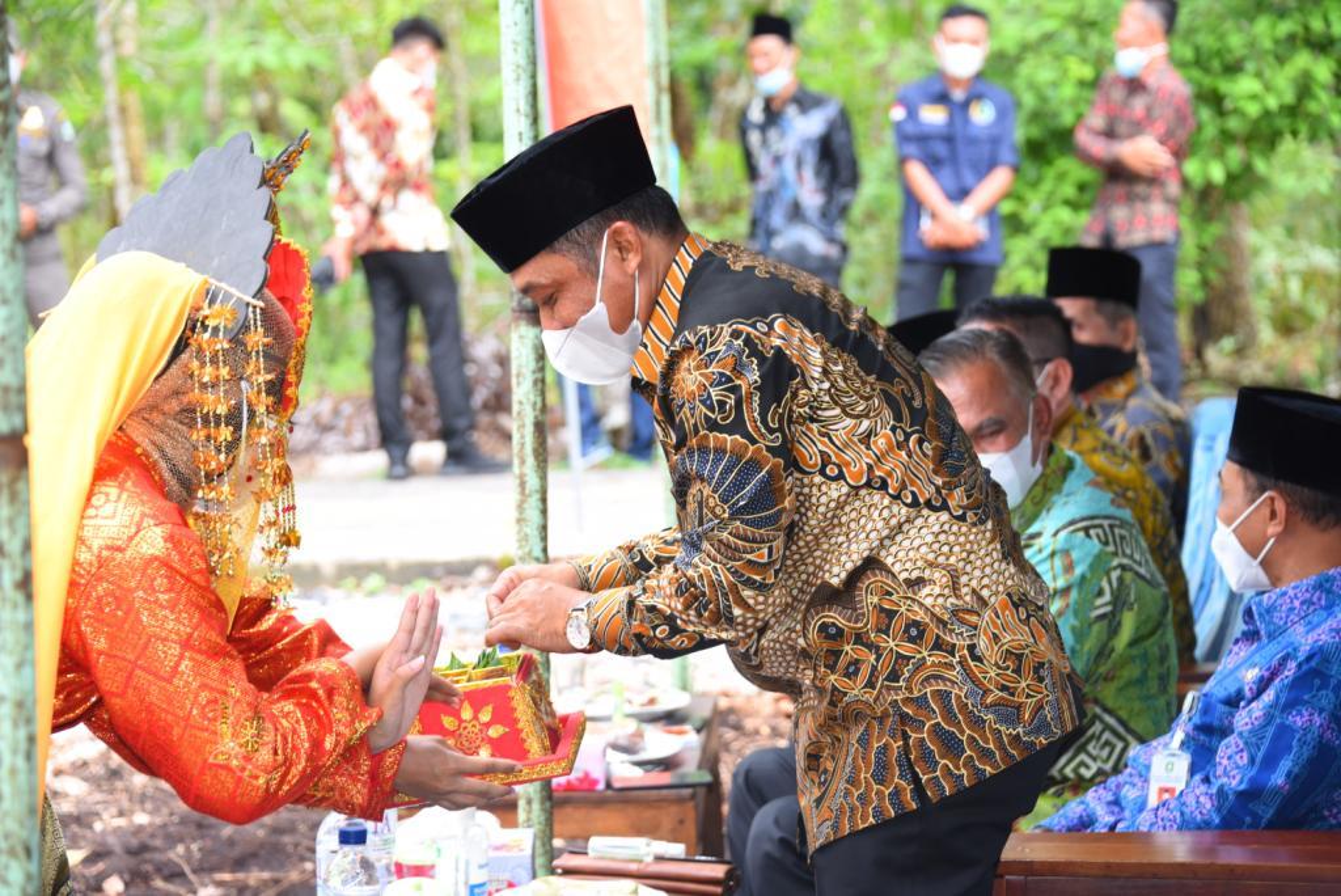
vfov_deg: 13.1
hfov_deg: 19.4
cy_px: 448
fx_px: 3913
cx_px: 670
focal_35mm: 105
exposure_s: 1/200
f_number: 5.3
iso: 500
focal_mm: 105
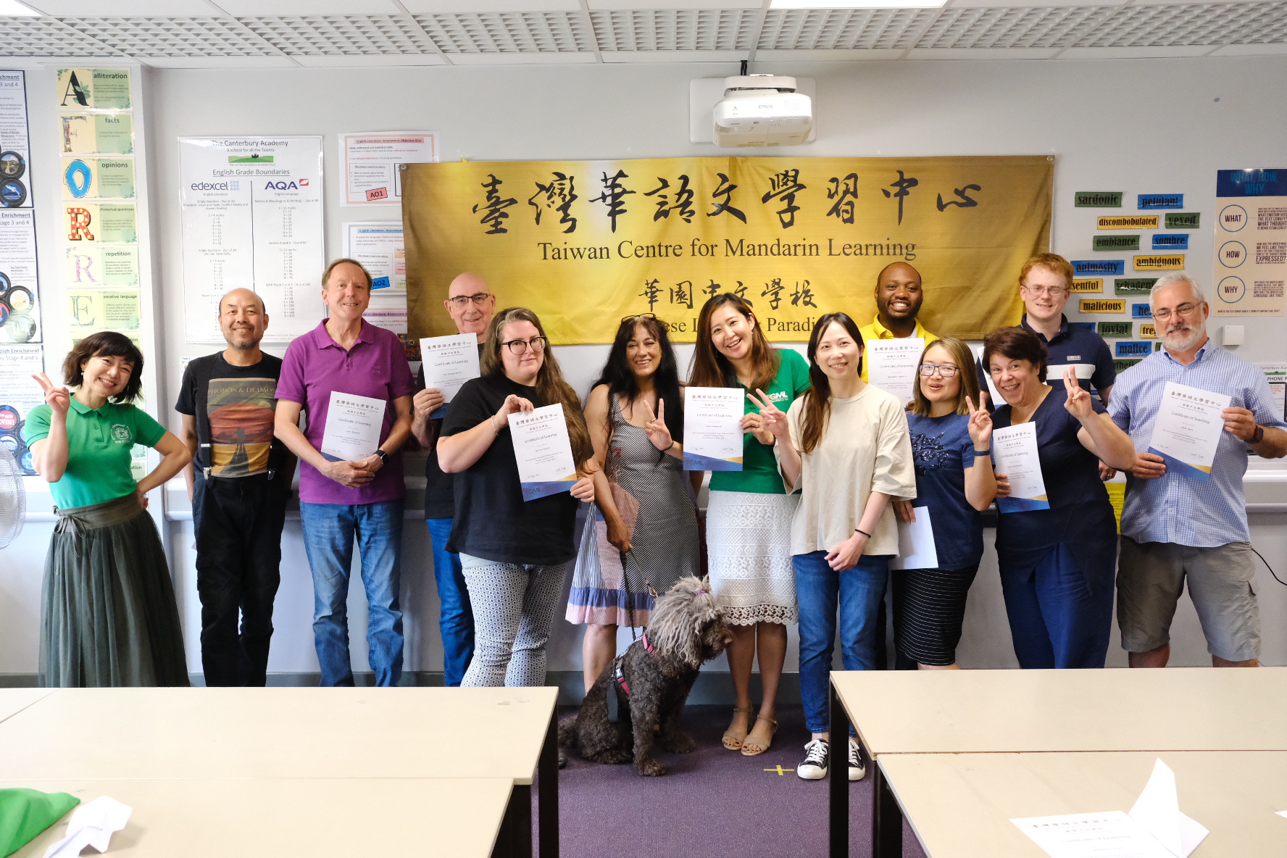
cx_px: 644
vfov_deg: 37.9
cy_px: 429
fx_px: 1251
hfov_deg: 54.4
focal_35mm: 35
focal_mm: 23
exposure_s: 1/250
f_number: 4
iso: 8000
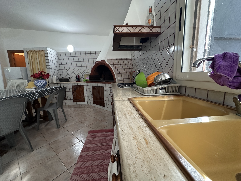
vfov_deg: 85.7
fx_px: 97
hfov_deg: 102.1
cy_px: 90
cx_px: 120
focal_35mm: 14
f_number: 2.2
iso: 250
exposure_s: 1/50
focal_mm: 2.22
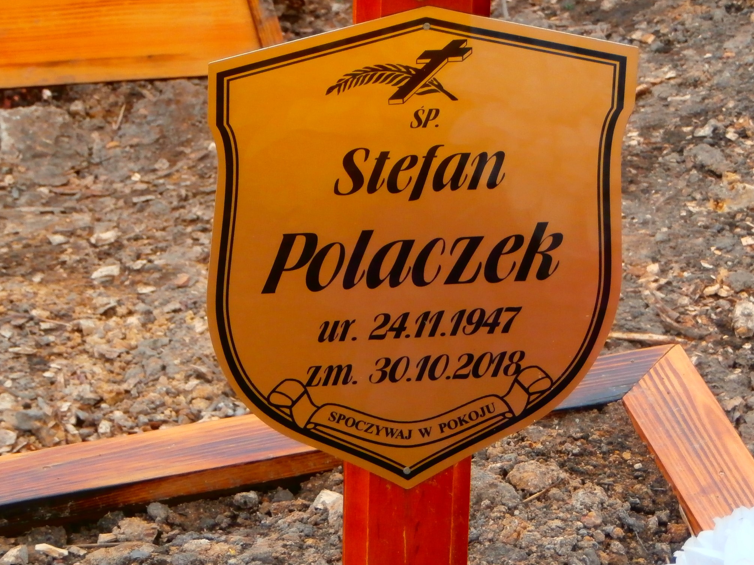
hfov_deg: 12.0
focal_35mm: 164
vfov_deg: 9.0
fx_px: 3572
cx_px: 418
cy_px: 252
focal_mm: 19.54
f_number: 5.4
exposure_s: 1/125
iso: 160
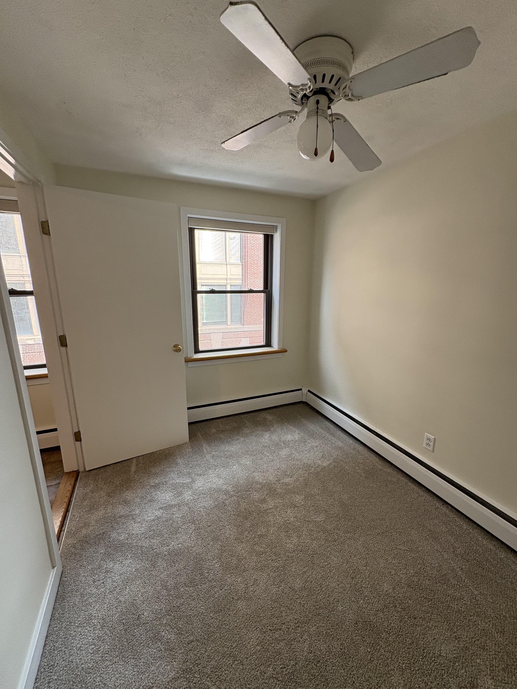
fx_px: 279
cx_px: 258
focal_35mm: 14
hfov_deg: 85.7
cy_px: 344
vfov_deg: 102.1
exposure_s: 1/99
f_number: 2.2
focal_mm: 2.22
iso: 80
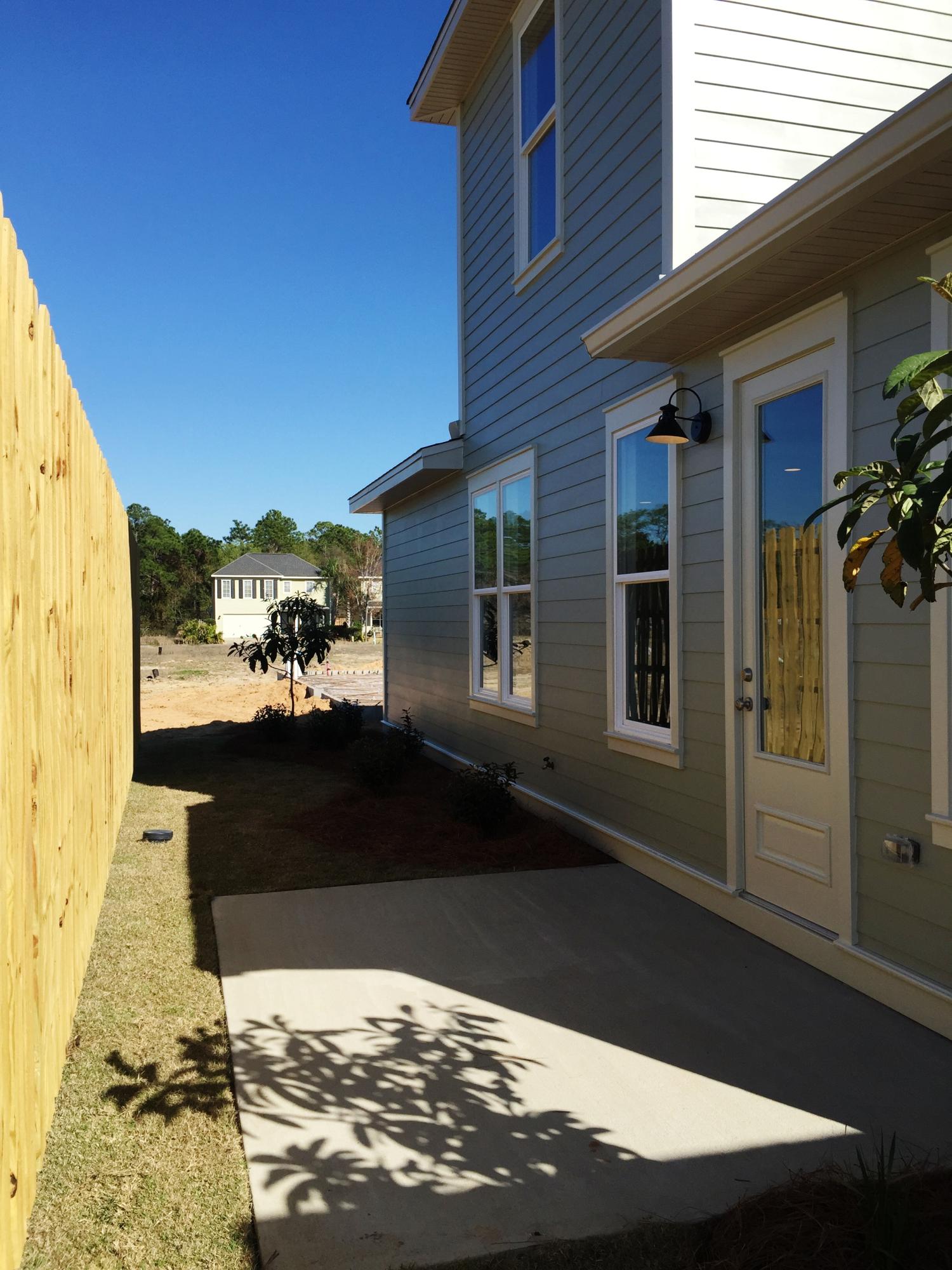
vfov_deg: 61.7
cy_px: 635
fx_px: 1063
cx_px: 476
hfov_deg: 48.2
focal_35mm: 29
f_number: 2.2
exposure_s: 1/1883
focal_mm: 4.15
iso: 32
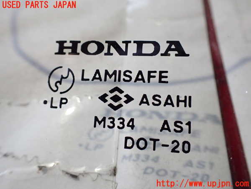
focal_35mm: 30
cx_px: 126
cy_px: 94
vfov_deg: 46.8
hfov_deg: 60.0
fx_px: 218
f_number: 2.3
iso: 800
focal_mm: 5.4
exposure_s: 1/125
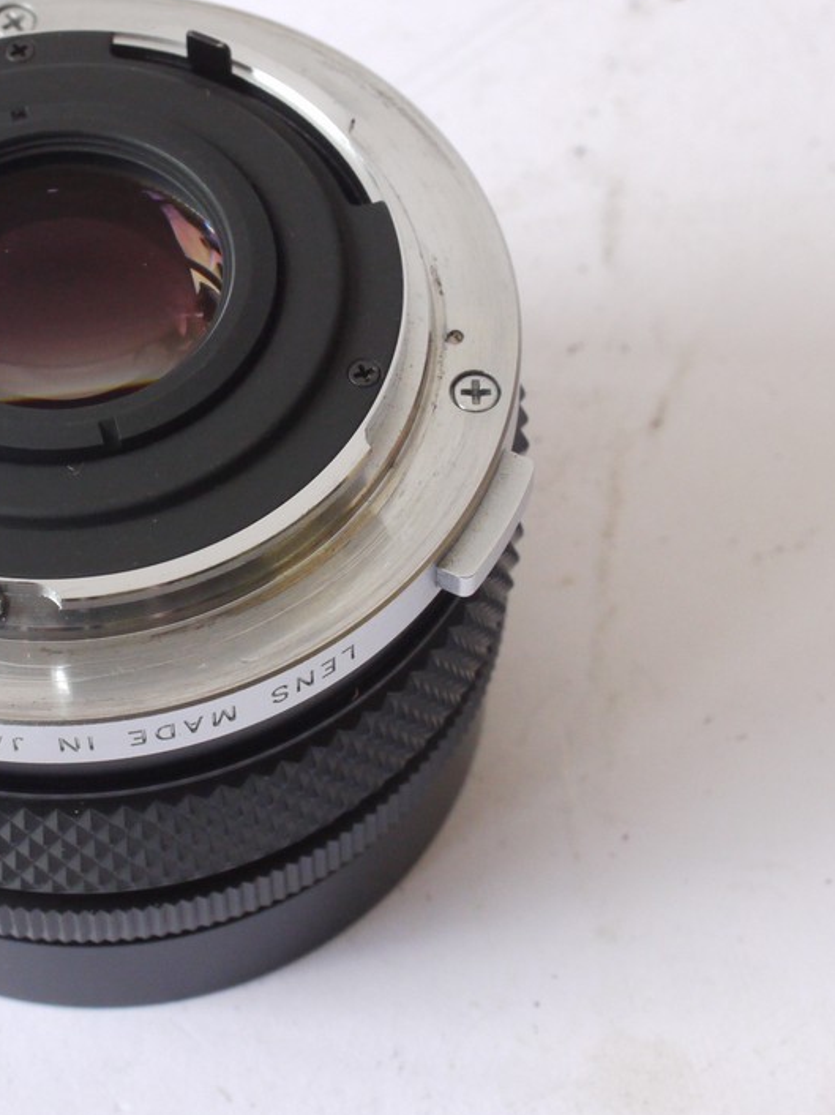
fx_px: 3283
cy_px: 483
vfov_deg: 19.3
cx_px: 223
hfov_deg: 14.4
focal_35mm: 102
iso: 800
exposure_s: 1/40
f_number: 10
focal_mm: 30
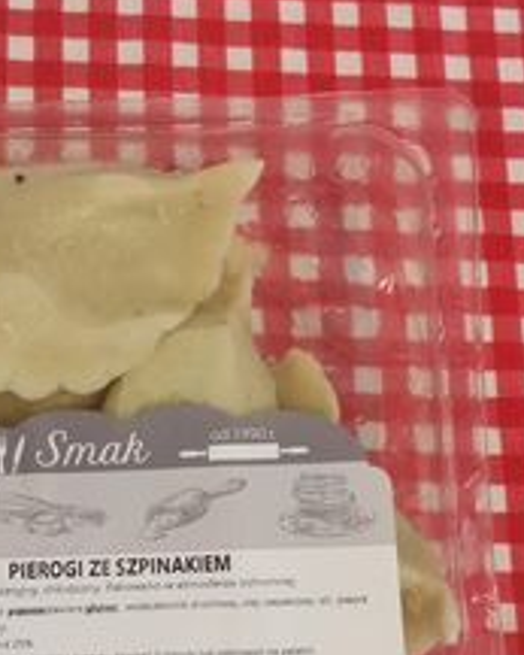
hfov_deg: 28.9
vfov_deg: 35.0
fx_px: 1007
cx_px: 154
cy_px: 506
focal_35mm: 52
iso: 160
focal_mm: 3.95
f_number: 2.2
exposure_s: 1/33.3
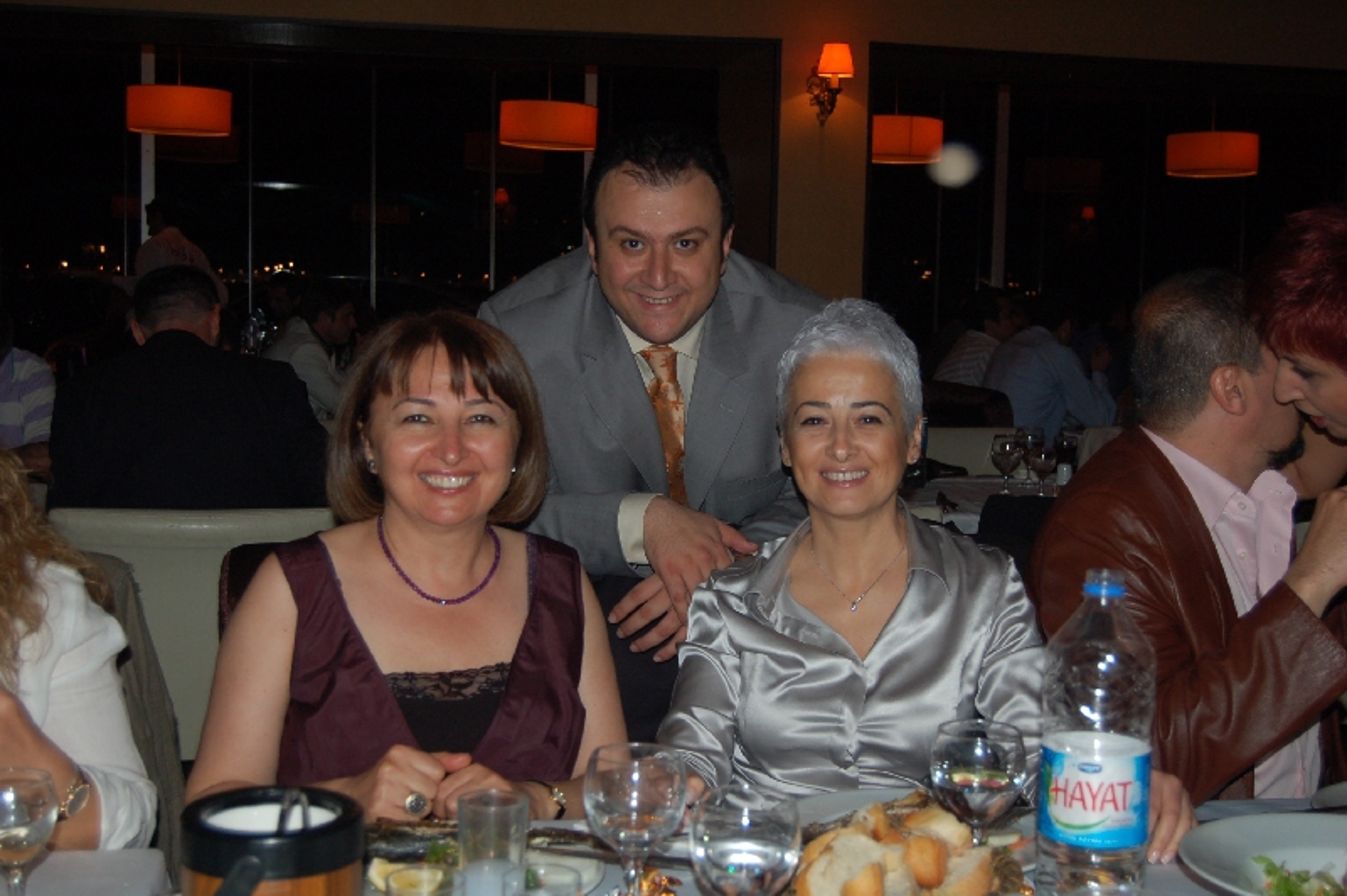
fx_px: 1794
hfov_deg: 41.1
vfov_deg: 28.0
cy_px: 448
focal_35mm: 48
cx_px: 674
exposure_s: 1/60
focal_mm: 32
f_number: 4.5
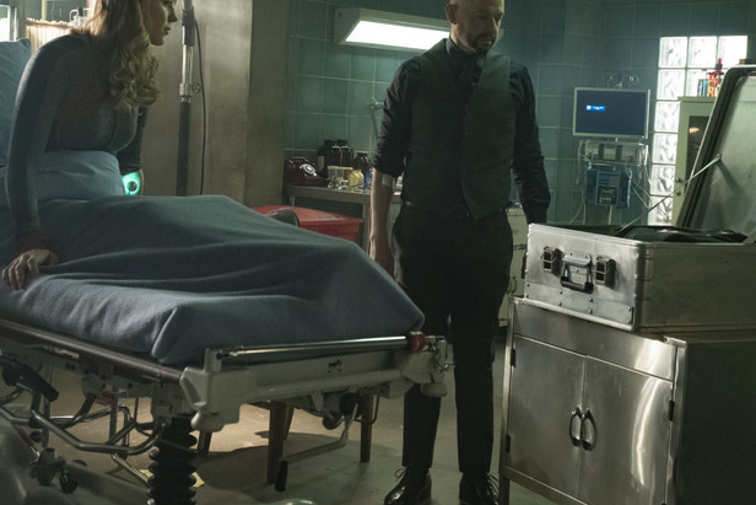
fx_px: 1197
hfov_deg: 35.0
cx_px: 379
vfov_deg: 23.8
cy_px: 200
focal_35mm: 57
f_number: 4
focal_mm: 30.2
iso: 6400
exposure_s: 1/125
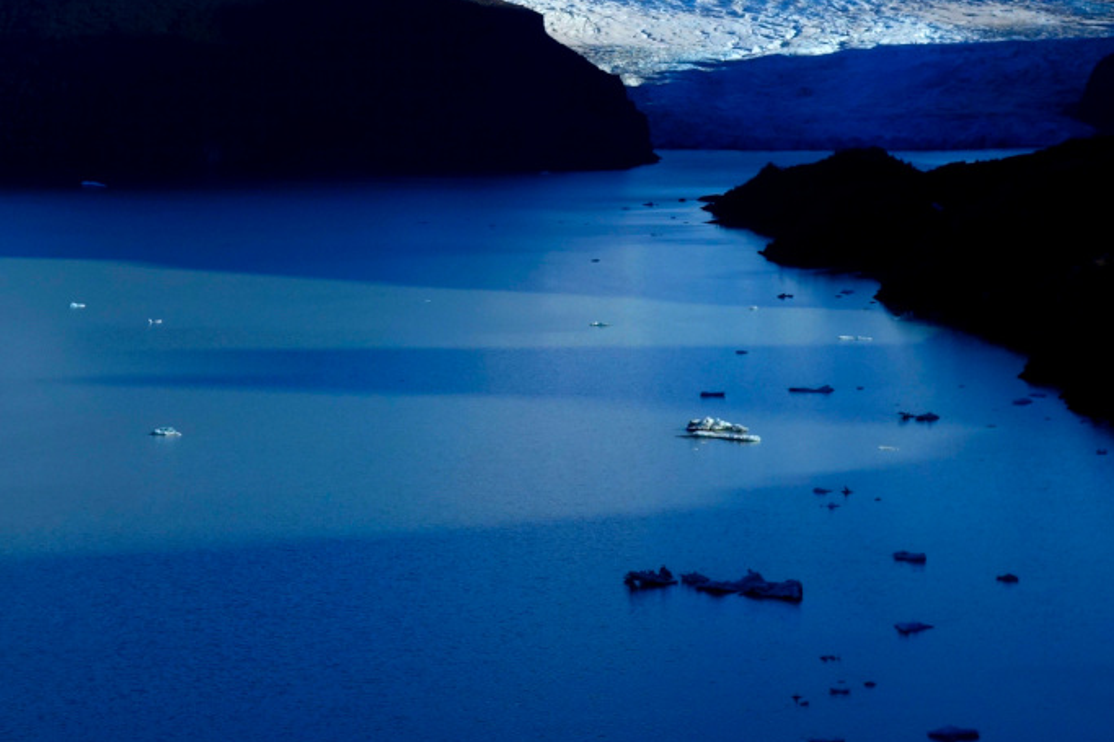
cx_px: 206
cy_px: 64
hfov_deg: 15.2
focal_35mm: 134
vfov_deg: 10.2
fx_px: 4145
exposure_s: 1/800
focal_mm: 22.74
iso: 125
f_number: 7.1
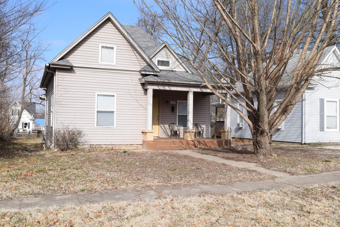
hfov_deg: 55.1
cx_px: 170
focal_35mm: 34
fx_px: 326
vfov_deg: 38.4
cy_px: 114
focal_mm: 23
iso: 200
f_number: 10
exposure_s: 1/400
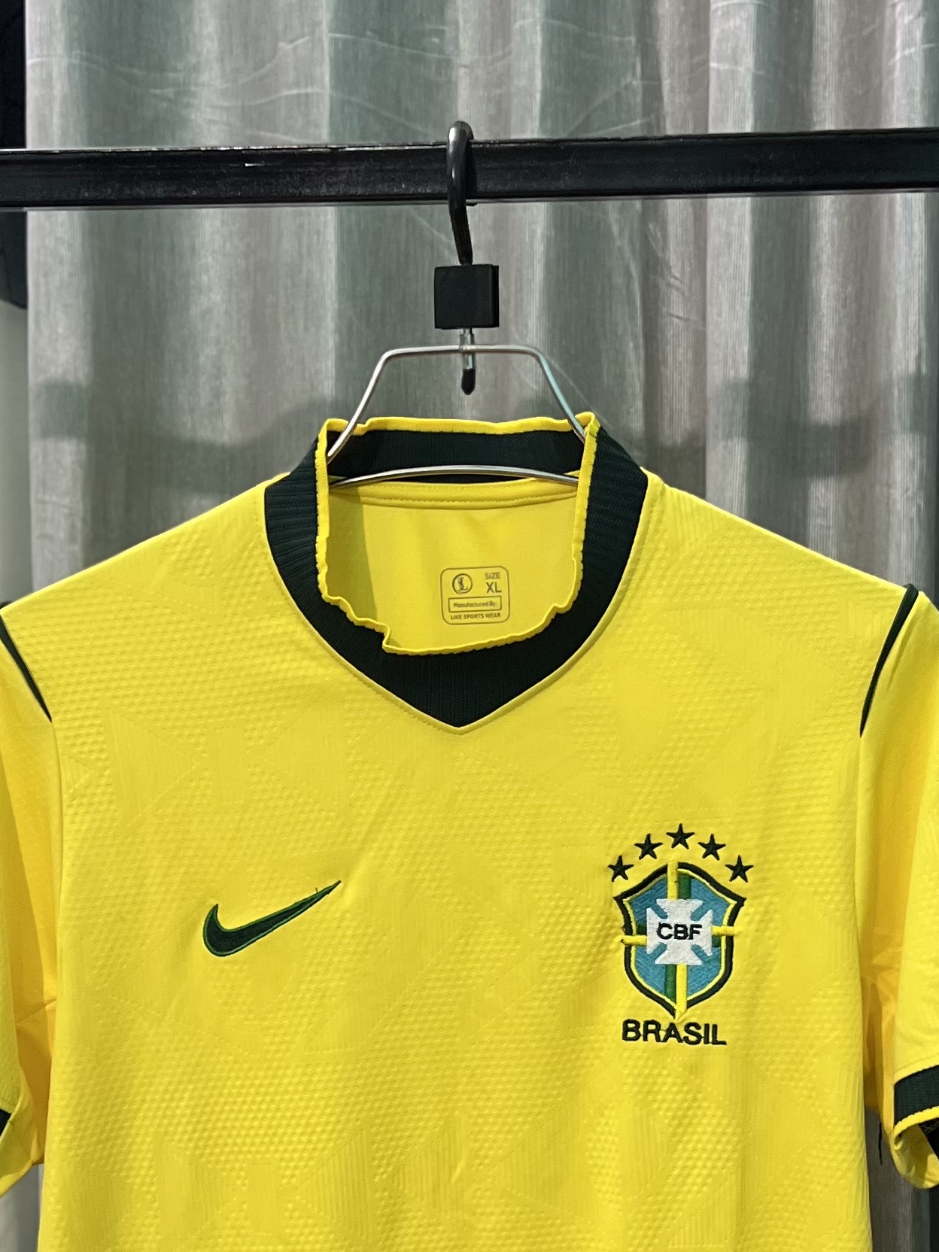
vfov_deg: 30.3
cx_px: 508
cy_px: 903
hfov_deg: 23.3
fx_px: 2279
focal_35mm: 63
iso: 200
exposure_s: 1/50
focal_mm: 5.7
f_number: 1.5
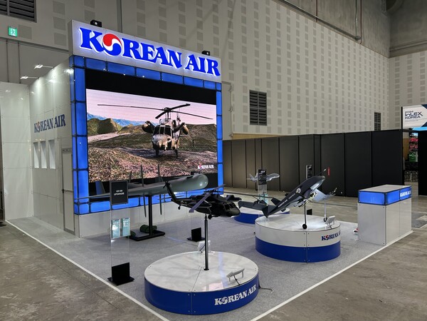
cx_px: 214
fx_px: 321
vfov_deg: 53.1
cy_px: 160
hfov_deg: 67.3
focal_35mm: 26
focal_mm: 5.7
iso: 64
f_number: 1.5
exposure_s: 1/120
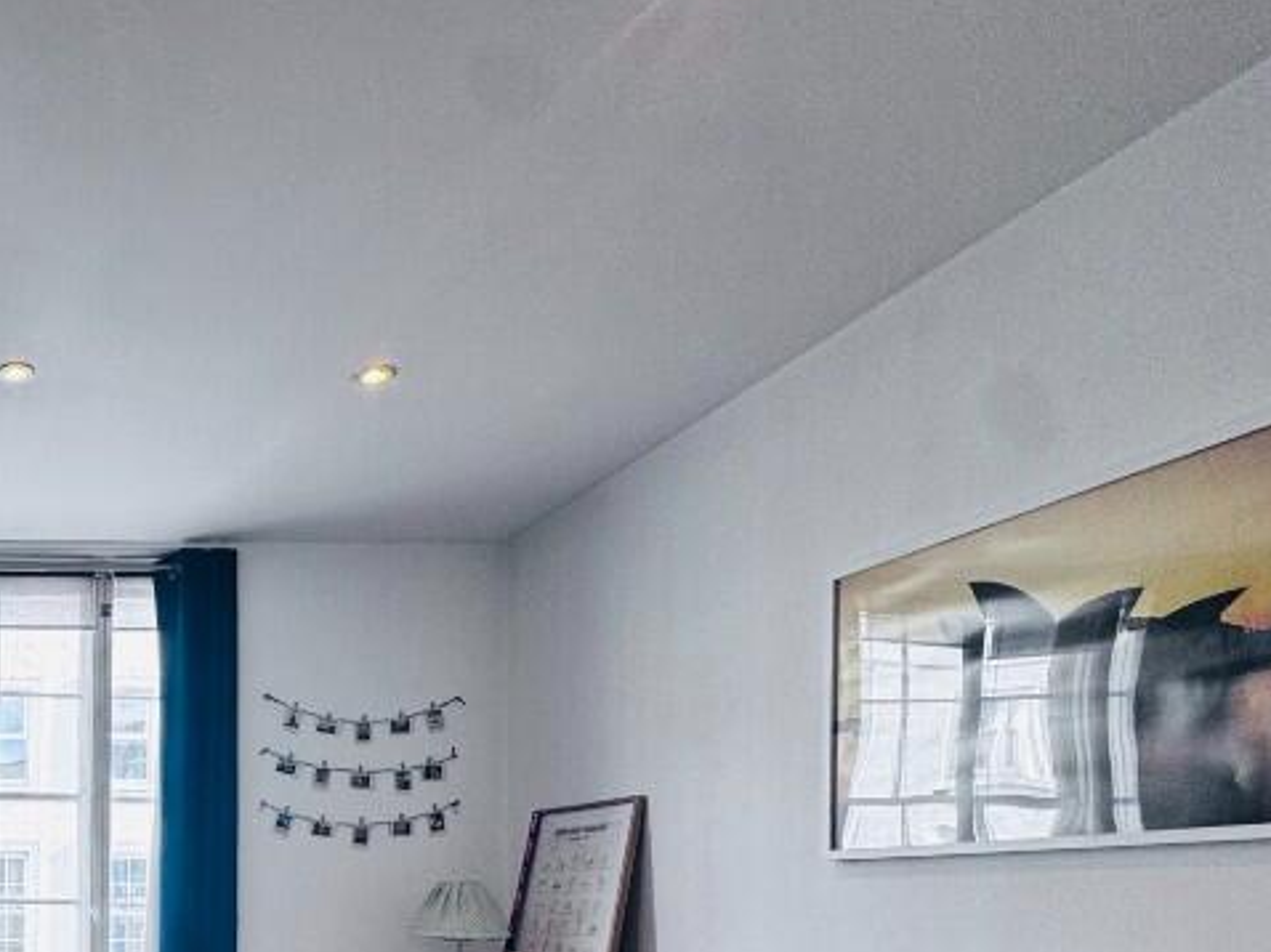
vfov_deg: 41.8
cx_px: -88
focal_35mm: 30
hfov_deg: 46.4
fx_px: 1101
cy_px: 909
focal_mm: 2.22
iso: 64
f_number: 2.2
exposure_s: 1/99
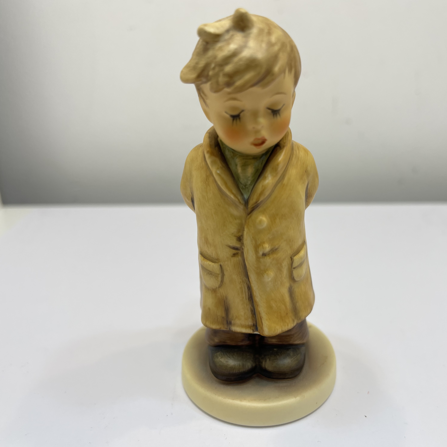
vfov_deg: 54.0
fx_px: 438
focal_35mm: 30
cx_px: 257
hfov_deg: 53.8
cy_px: 220
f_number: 1.6
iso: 32
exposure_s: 1/259
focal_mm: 5.1
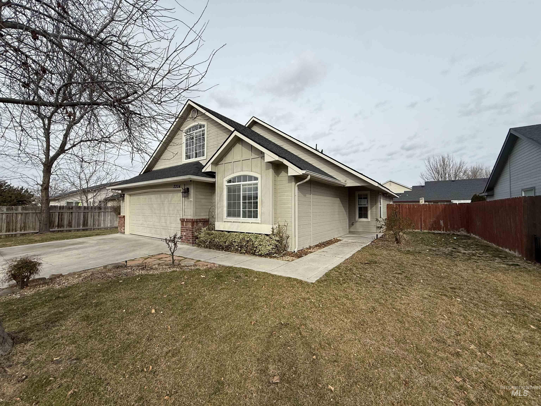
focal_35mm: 14
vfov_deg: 85.7
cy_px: 203
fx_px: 219
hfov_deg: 102.1
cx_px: 270
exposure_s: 1/1464
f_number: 2.2
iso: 50
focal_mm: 2.22
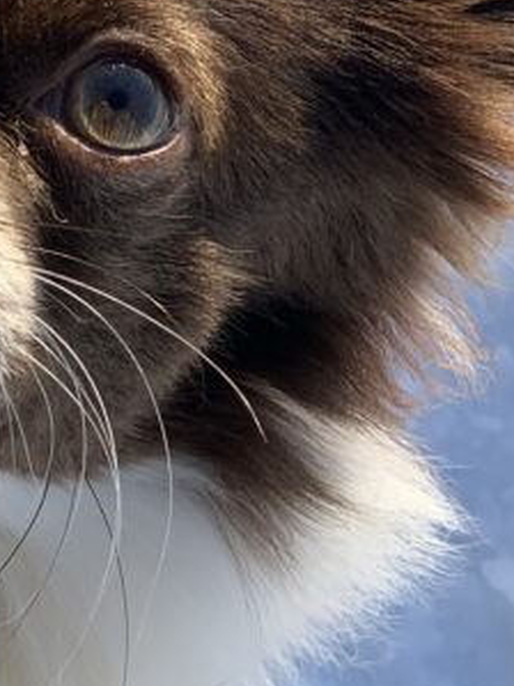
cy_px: -71
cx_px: -64
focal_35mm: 178
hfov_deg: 8.3
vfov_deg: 11.0
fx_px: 3527
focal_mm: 6
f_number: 2.4
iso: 16
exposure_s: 1/648
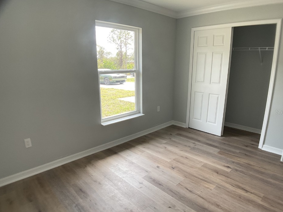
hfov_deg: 56.8
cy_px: 112
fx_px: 262
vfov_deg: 44.1
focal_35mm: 32
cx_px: 149
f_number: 1.8
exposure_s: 1/120
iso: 50
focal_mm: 3
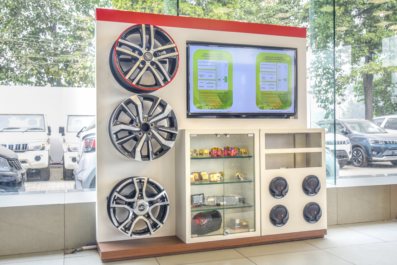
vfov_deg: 38.9
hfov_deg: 55.8
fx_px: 375
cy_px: 132
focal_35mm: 34
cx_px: 196
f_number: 7.1
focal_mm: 32
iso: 1000
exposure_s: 1/125
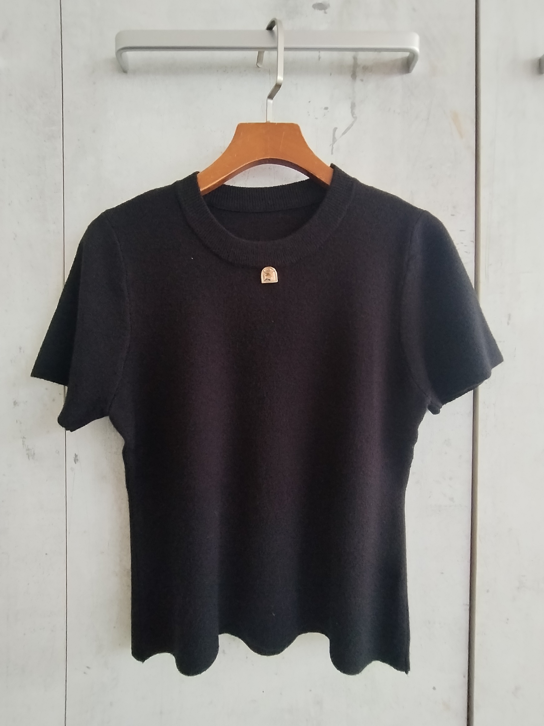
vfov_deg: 91.0
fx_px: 356
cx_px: 272
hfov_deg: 74.7
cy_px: 363
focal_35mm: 17
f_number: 2.2
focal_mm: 1.42
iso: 100
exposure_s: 1/101
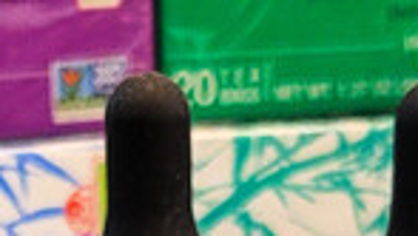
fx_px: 2230
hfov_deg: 10.7
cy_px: 796
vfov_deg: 5.5
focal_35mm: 201
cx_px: 161
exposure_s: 1/60
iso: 250
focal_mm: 5.4
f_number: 1.8
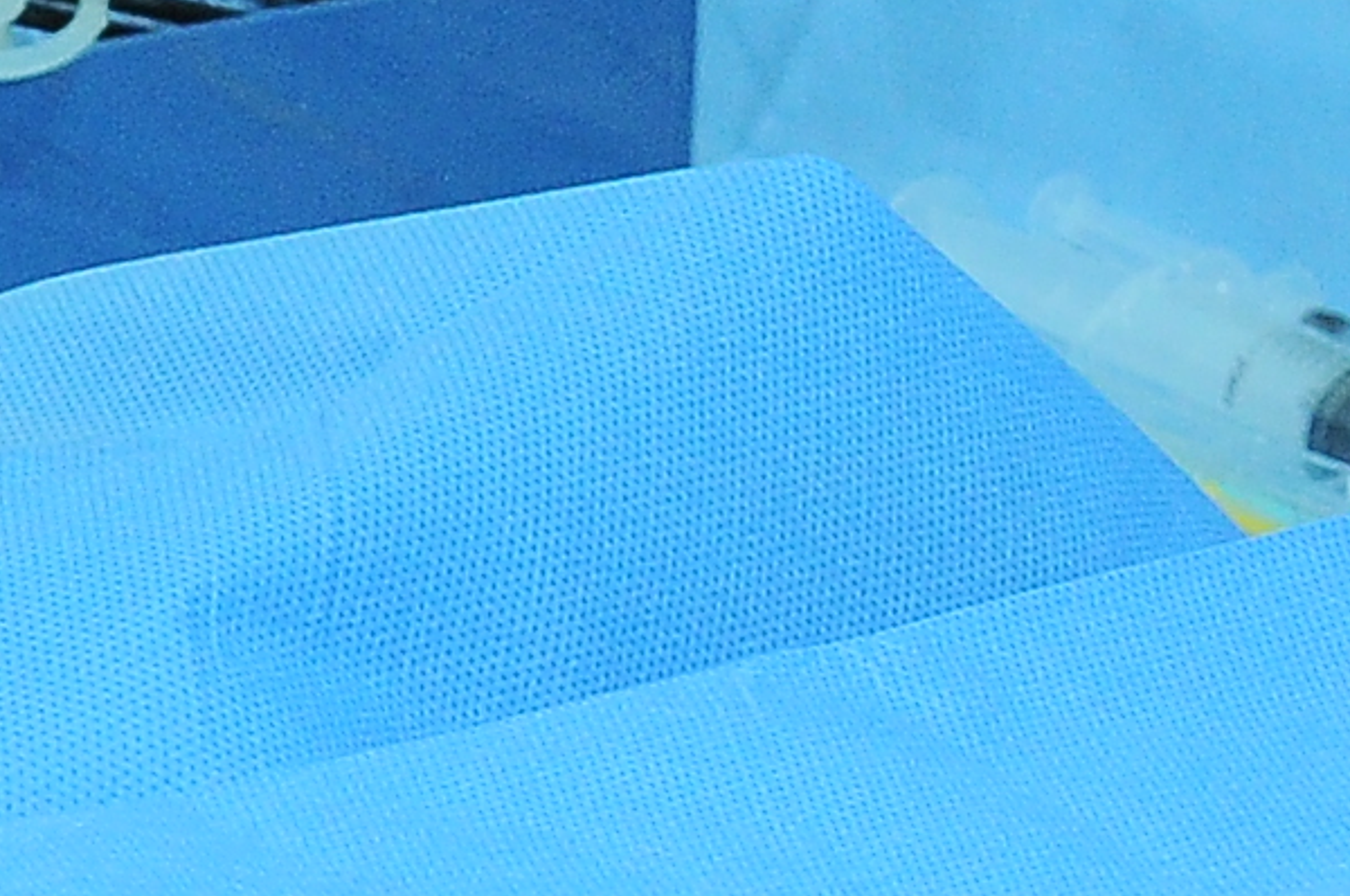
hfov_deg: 5.9
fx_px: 12451
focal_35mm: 333
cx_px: -2005
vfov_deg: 4.1
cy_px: -191
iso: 640
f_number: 10
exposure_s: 1/125
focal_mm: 31
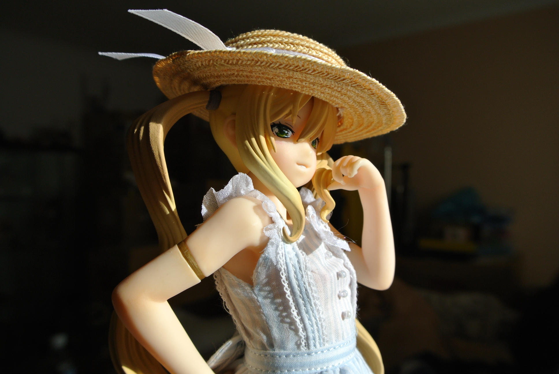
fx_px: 466
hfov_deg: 61.9
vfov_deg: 43.7
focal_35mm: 30
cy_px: 187
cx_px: 280
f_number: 5.6
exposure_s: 1/125
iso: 100
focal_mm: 11.4
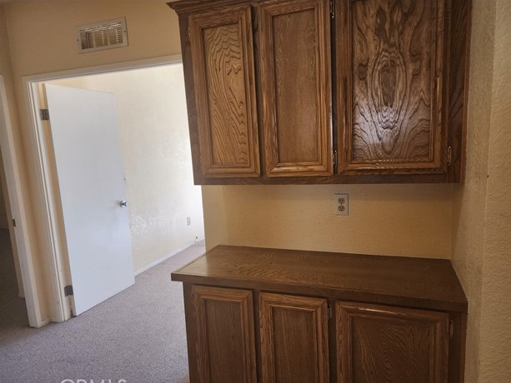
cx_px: 266
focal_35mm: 24
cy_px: 199
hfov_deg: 71.6
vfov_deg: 56.8
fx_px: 354
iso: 160
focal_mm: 6.4
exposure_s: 1/120
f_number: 1.8
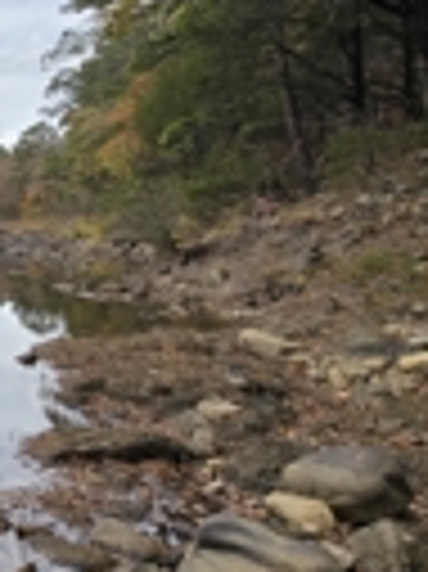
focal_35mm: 41
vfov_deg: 45.7
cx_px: -329
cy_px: 248
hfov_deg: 22.3
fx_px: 677
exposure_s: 1/1311
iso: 50
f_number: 2.2
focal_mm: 2.2
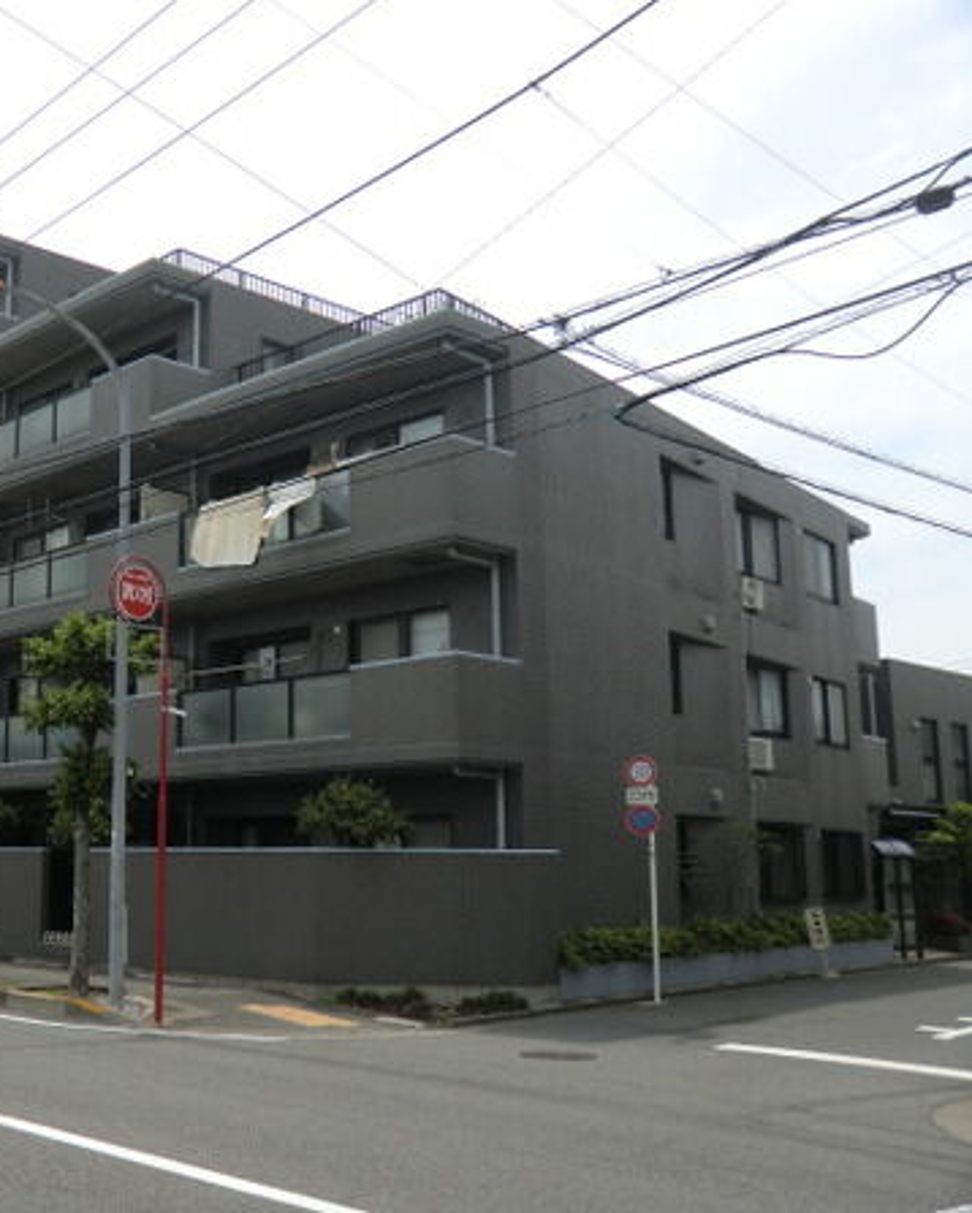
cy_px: 608
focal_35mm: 38
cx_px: 166
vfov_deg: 47.9
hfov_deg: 37.5
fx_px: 1366
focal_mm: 5.2
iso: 64
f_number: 3.5
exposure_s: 1/800
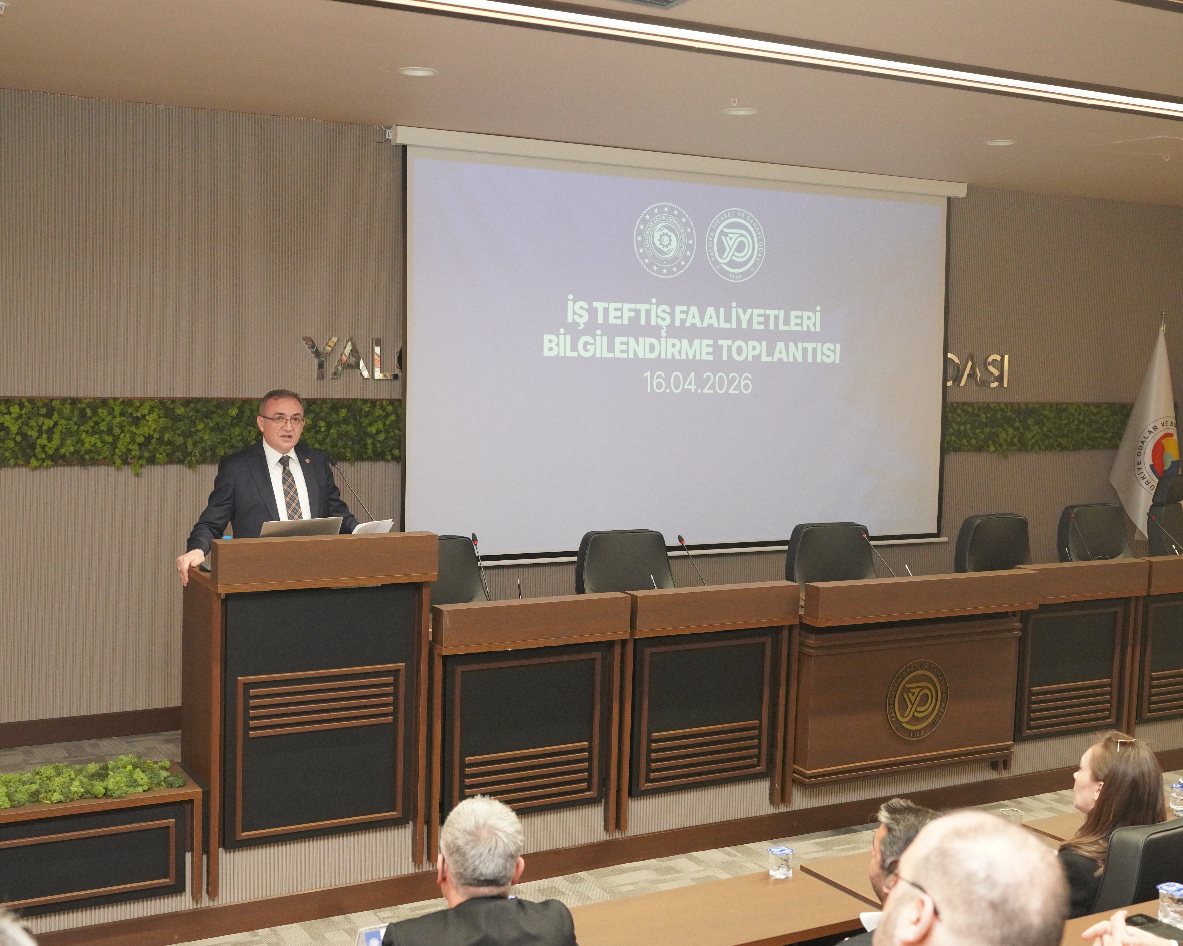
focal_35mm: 40
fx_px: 1400
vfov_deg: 37.3
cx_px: 522
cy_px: 470
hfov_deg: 45.7
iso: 6400
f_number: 4
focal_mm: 35
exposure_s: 1/160
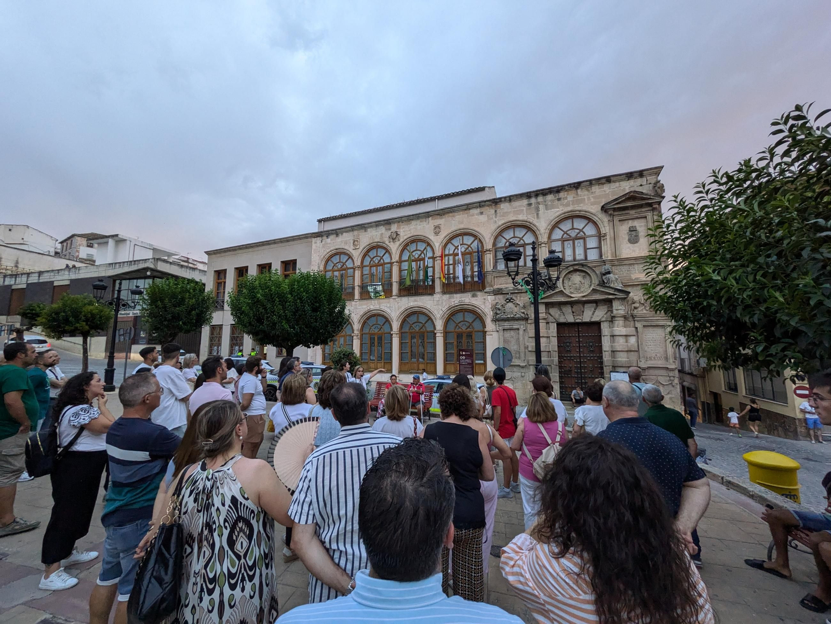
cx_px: 416
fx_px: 336
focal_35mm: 14
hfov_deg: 102.0
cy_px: 312
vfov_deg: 85.7
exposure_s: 1/100
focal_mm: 1.83
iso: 315
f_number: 2.2
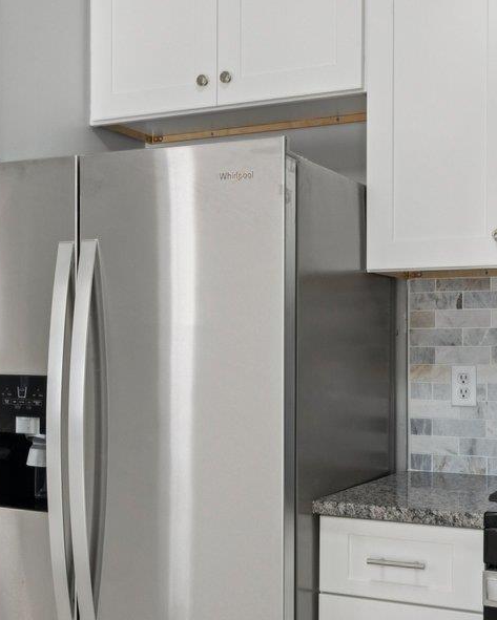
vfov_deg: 36.0
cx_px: 236
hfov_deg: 29.1
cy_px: 329
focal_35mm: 52
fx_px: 956
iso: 400
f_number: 8
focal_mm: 16
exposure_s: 1/40
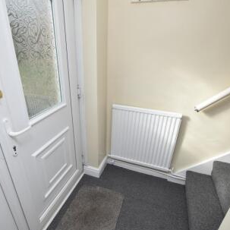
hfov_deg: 74.6
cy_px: 119
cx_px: 102
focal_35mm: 20
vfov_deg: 74.8
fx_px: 150
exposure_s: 1/160
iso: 100
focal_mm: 10
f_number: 6.3
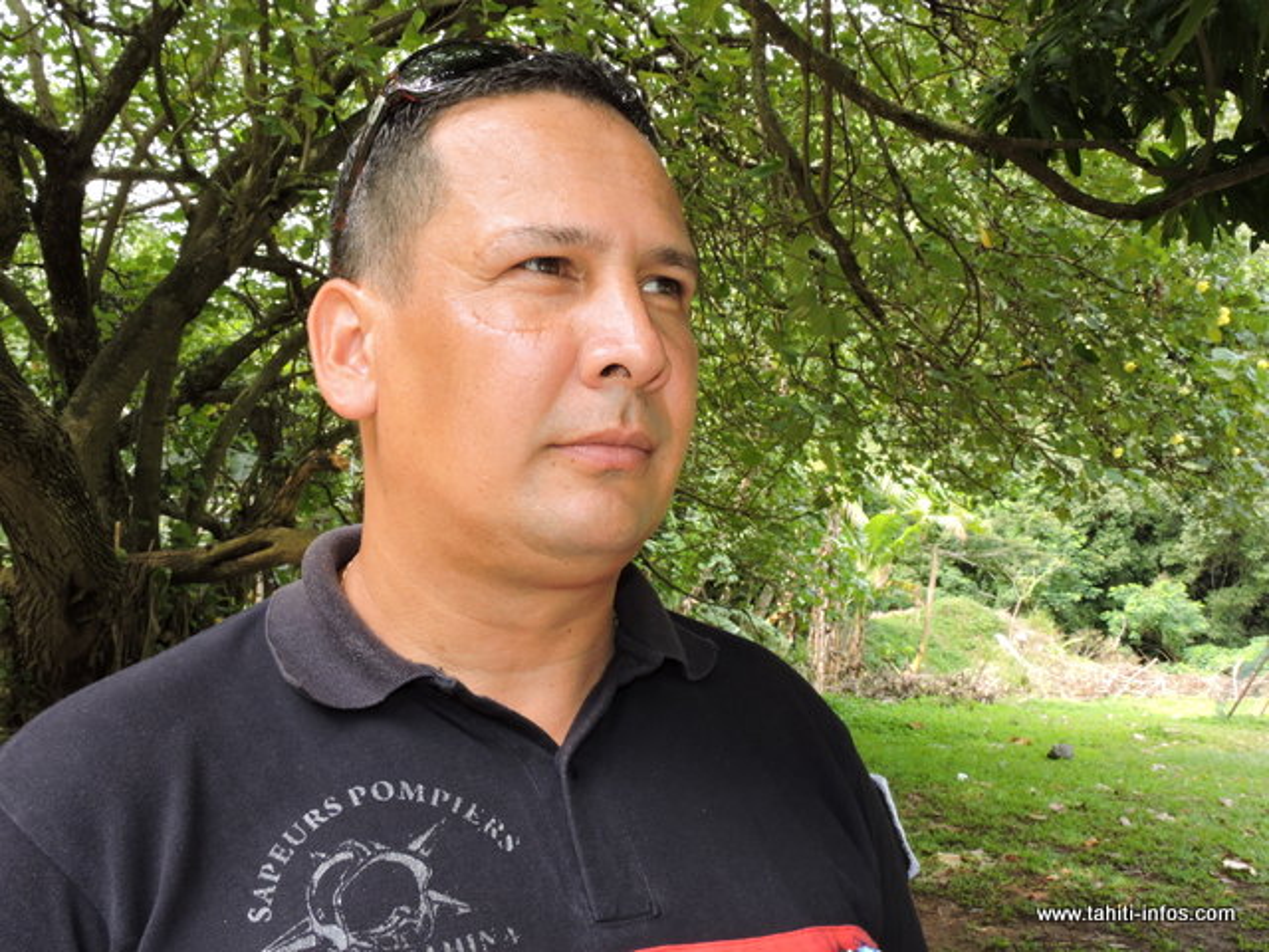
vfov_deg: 40.7
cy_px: 476
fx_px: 1283
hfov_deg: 52.6
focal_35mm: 35
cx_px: 634
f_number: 6
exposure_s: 1/40
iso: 125
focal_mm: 6.3
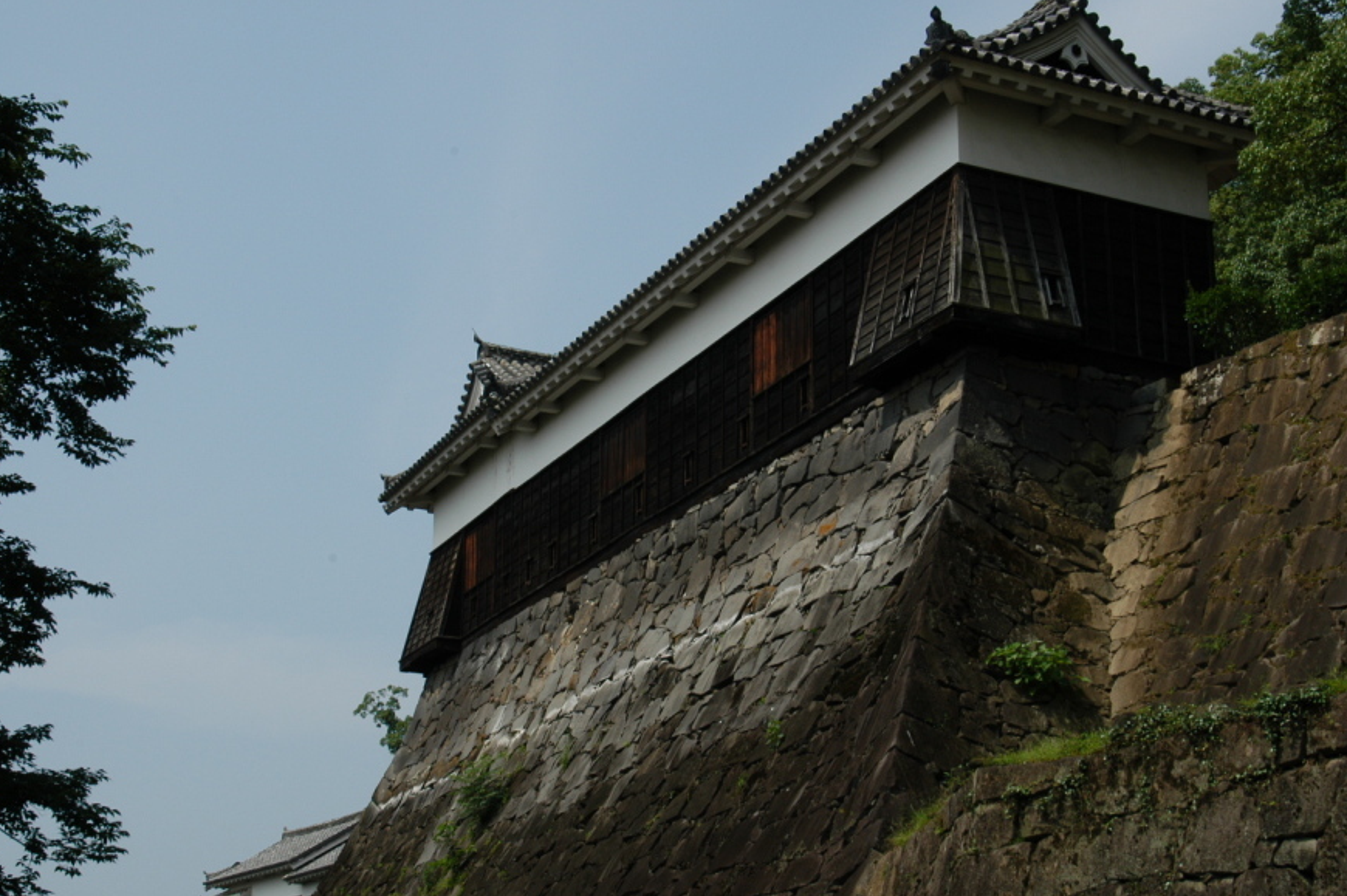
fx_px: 2244
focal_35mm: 60
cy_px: 471
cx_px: 721
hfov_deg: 33.4
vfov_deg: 22.6
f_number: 10
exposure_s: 1/400
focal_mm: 34
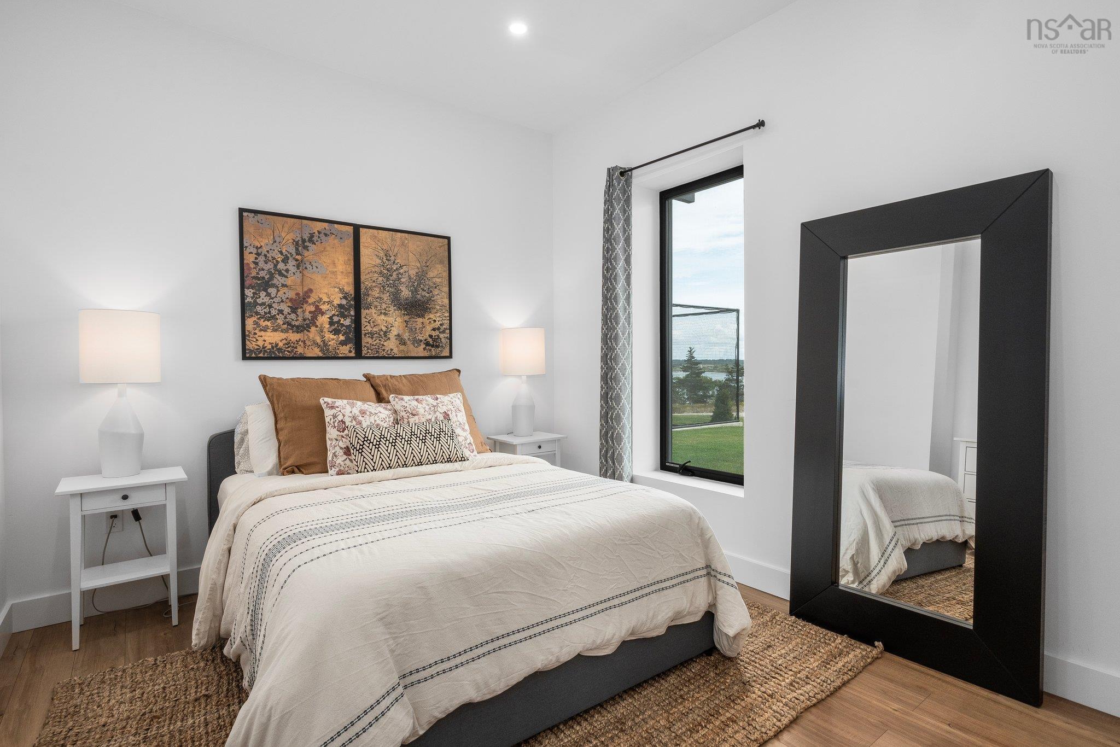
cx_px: 560
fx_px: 560
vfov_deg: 67.4
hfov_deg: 90.0
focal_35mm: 18
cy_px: 374
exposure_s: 1/25
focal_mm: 12
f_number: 13
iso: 320
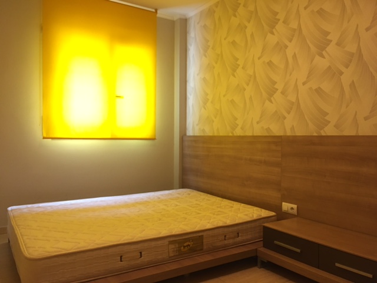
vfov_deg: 48.2
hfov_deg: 61.7
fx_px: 316
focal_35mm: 29
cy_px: 142
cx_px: 188
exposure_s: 1/33
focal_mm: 4.15
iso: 200
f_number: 2.2
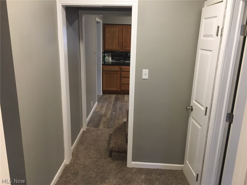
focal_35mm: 29
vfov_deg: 48.2
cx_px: 124
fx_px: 207
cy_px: 92
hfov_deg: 61.7
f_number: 2.2
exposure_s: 1/30
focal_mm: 4.15
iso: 125
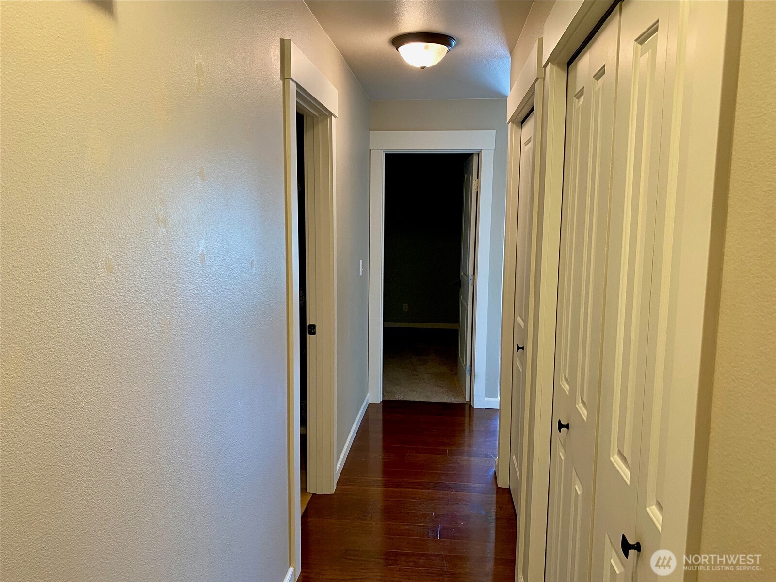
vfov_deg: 53.1
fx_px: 583
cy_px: 291
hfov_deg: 67.3
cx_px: 388
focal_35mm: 26
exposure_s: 1/60
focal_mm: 4.25
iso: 125
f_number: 1.8
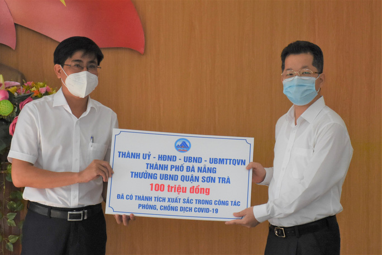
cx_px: 191
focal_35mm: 120
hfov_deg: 17.1
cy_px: 128
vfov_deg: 11.4
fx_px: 1273
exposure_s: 1/640
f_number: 5.3
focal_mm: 80
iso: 1250
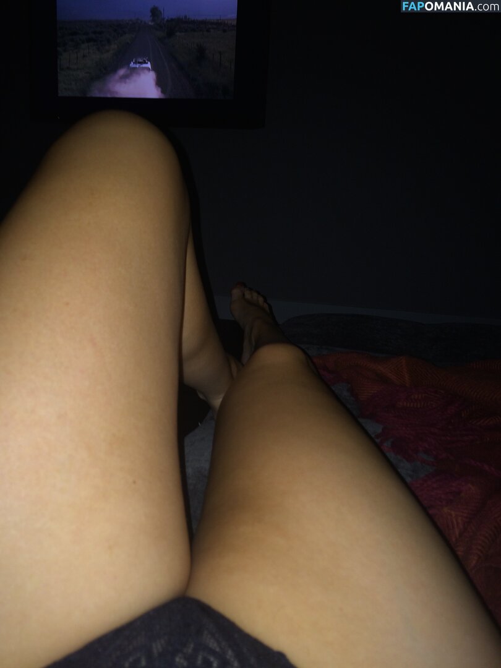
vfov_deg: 61.7
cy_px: 334
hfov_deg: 48.2
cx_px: 250
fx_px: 560
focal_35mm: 29
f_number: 2.2
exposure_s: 1/27
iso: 32
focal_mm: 4.15
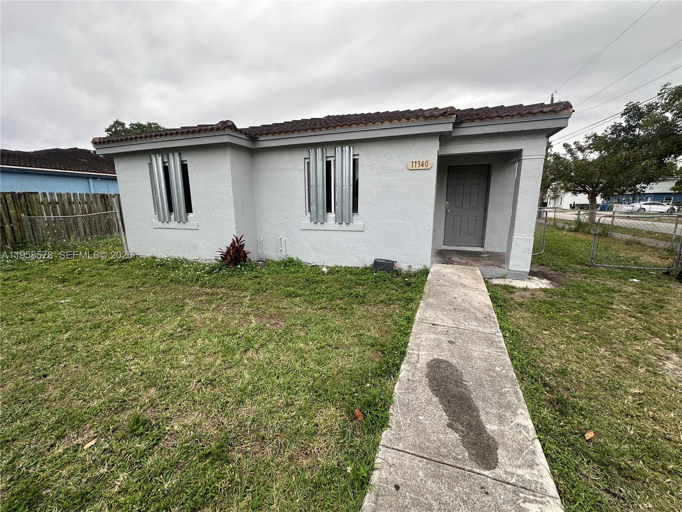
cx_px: 341
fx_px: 276
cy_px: 256
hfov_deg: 102.1
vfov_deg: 85.7
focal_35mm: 14
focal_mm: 2.22
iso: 40
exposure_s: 1/314
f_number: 2.2
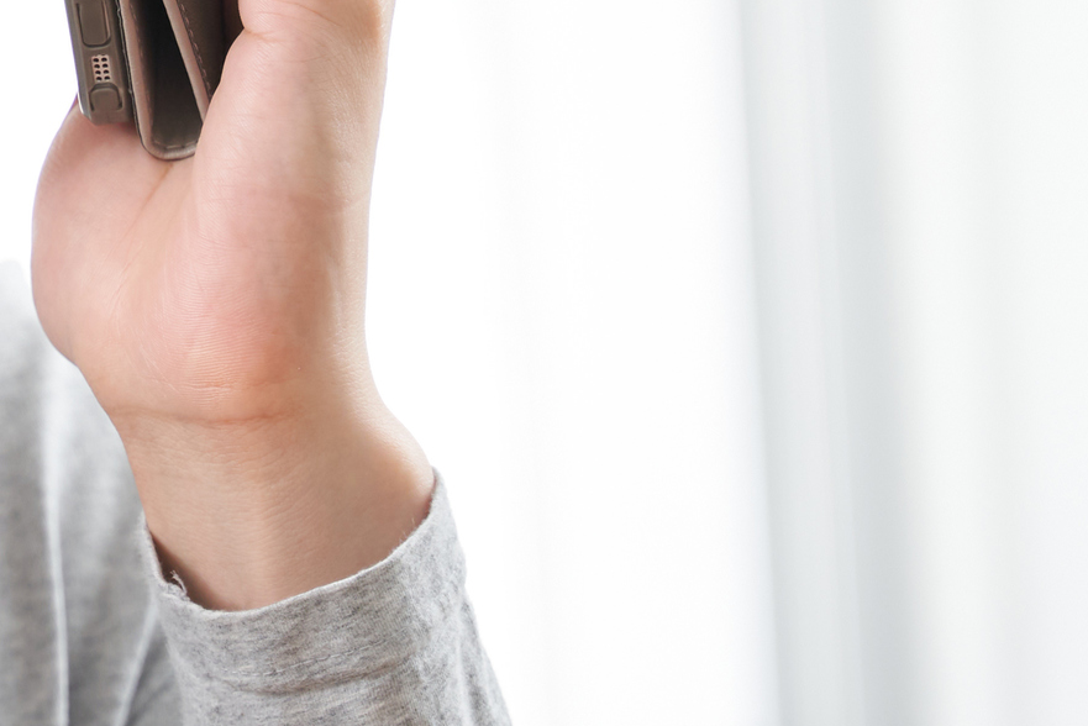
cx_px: -233
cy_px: -294
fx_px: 7588
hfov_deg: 8.1
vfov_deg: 5.4
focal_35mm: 251
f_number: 3.2
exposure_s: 1/60
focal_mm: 75
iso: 500
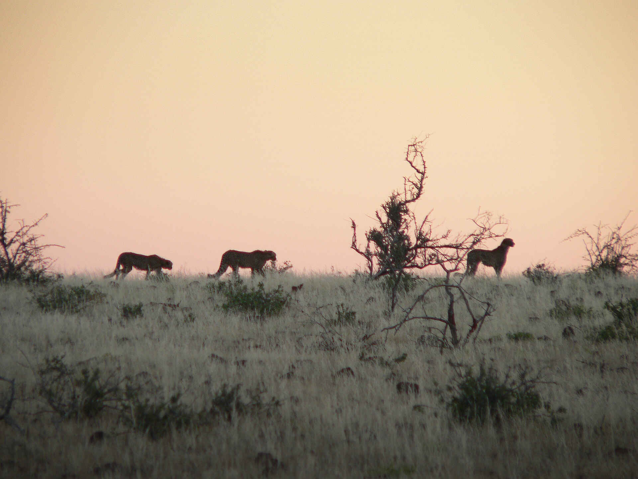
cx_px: 319
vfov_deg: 3.4
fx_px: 7962
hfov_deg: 4.6
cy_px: 240
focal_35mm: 432
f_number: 3.3
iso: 100
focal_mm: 72
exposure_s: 1/125
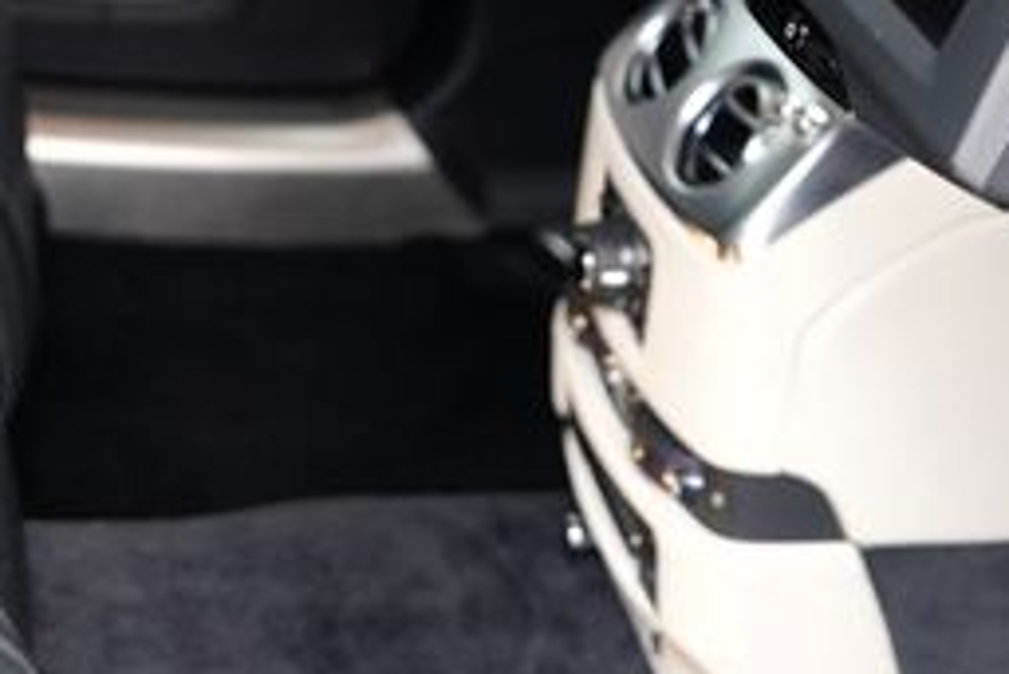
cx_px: 370
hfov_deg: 21.2
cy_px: -302
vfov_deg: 13.5
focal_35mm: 96
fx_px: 2692
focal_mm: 24
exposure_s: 1/160
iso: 1600
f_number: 2.8
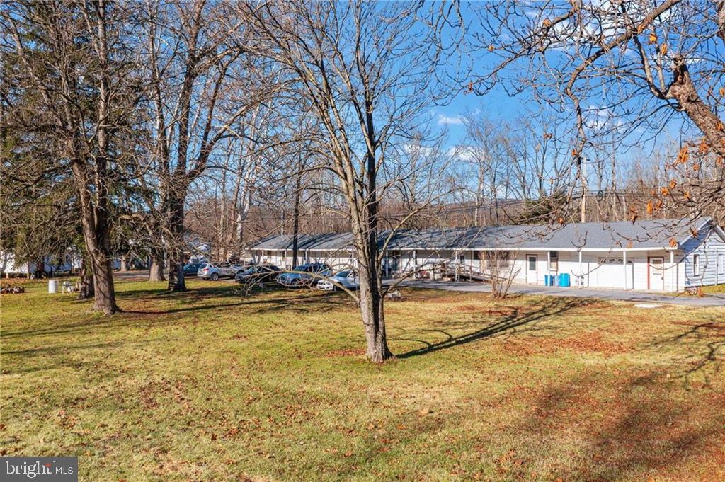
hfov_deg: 65.5
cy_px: 241
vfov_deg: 46.3
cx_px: 362
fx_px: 563
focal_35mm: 28
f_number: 5.6
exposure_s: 1/320
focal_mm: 10.26
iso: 100
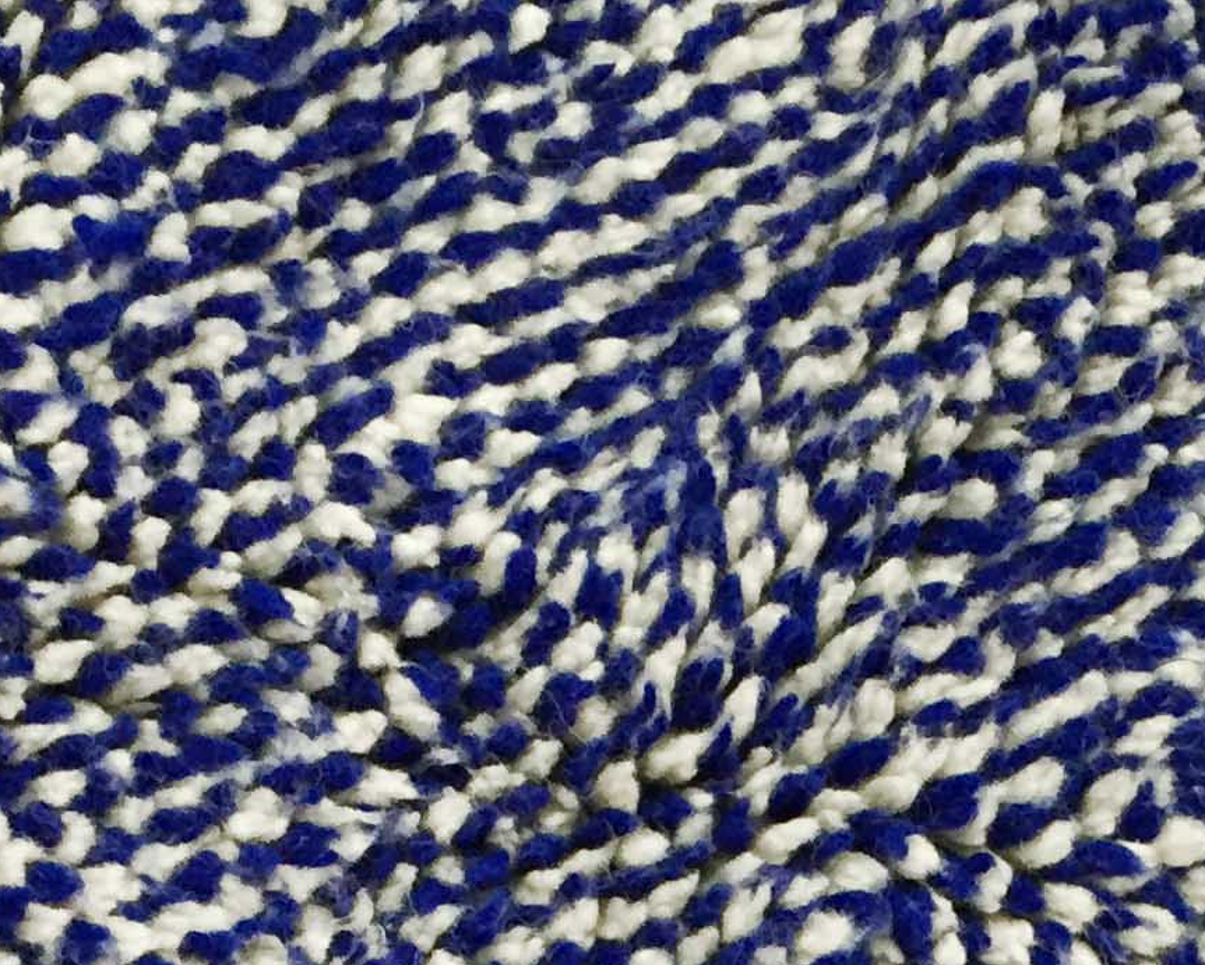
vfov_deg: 13.8
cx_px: 1201
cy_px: 1295
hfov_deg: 17.5
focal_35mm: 107
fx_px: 3817
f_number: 2.2
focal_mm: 4.15
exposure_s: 1/33
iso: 250
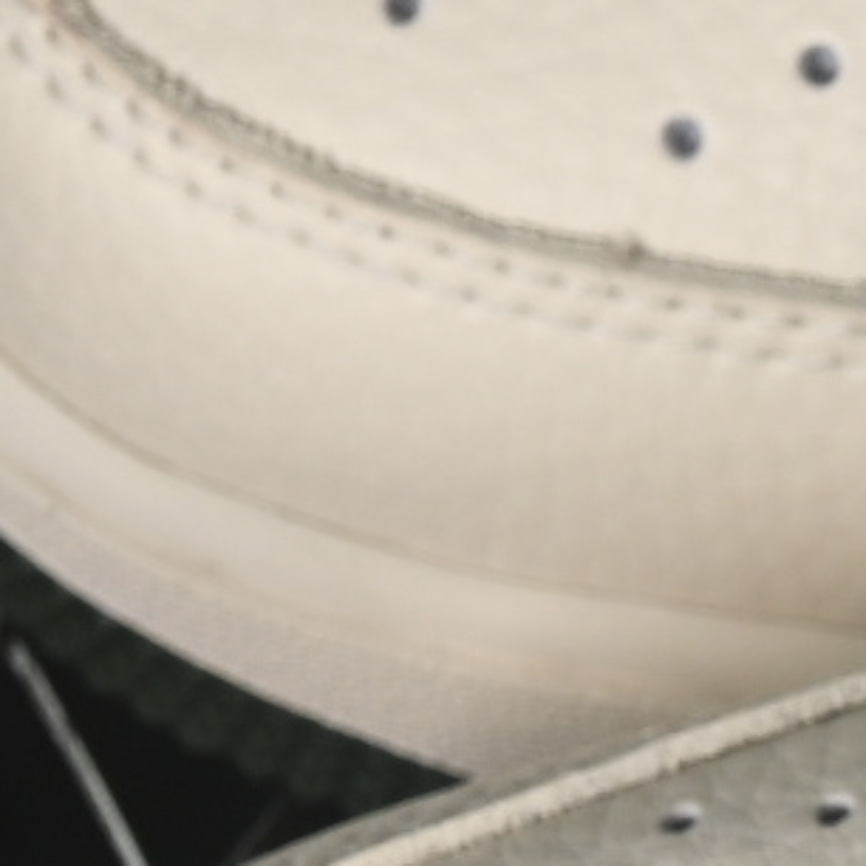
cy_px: 408
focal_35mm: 579
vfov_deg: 3.0
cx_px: 2686
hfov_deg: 3.0
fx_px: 16388
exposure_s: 1/80
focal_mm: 50
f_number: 7.1
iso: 160
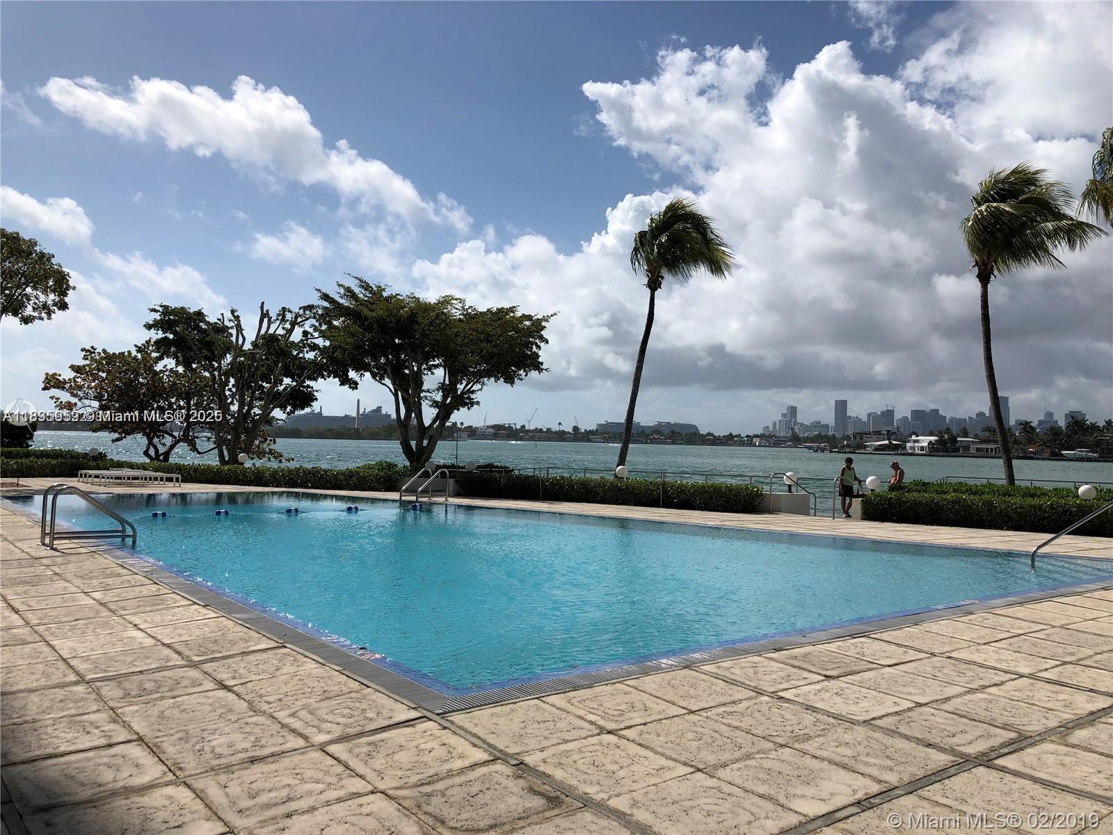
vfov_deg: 49.7
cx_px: 556
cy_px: 418
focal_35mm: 28
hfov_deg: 63.4
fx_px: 900
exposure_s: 1/6897
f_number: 1.8
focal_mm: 3.99
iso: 25
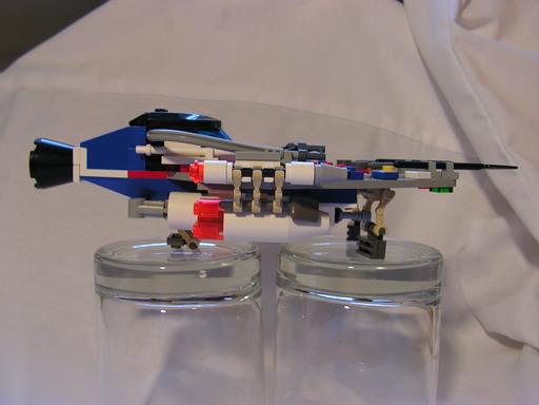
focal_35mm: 36
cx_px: 270
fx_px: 561
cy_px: 202
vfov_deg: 39.7
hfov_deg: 51.4
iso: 100
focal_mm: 6
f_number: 3.2
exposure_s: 1/40
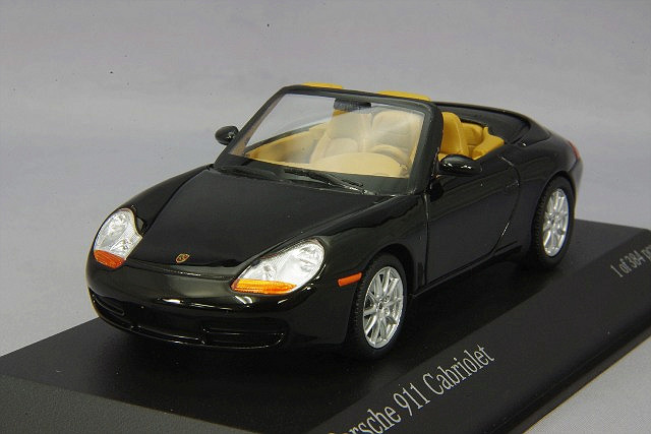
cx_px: 326
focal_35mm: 112
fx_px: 2026
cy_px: 217
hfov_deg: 18.3
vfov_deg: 12.2
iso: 400
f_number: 32
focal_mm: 75
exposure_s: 1
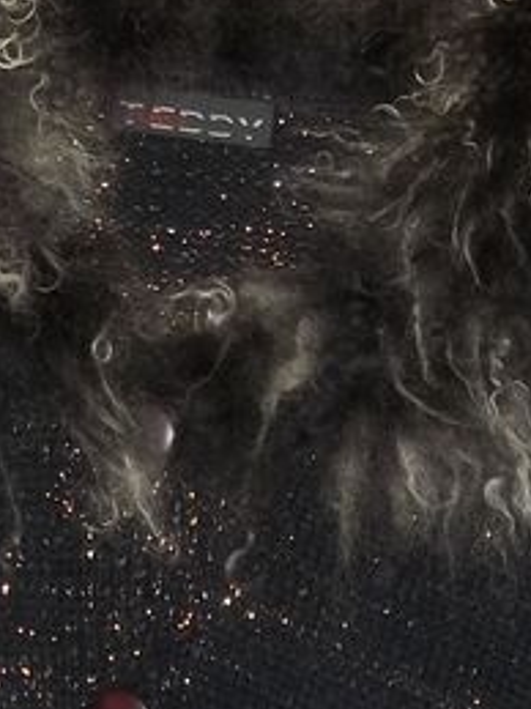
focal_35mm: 139
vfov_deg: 13.8
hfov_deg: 10.7
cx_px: 183
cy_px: 851
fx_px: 2845
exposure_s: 1/30
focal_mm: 6.5
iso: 64
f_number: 3.1
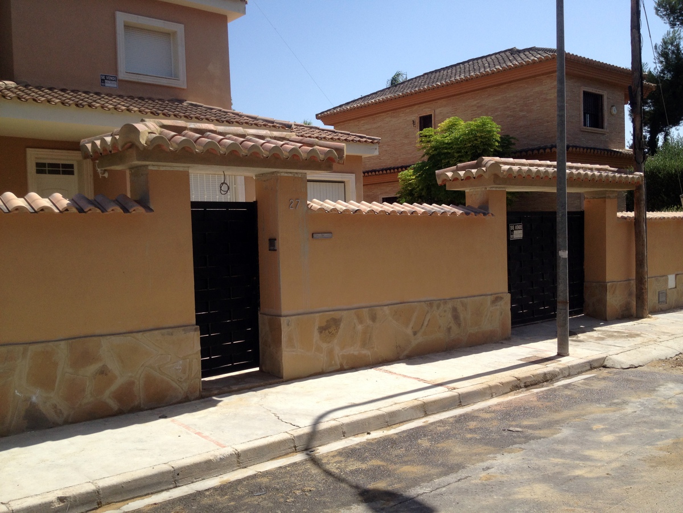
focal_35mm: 35
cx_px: 342
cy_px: 256
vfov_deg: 40.7
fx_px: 691
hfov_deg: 52.6
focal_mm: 4.28
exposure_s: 1/1672
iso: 50
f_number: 2.4
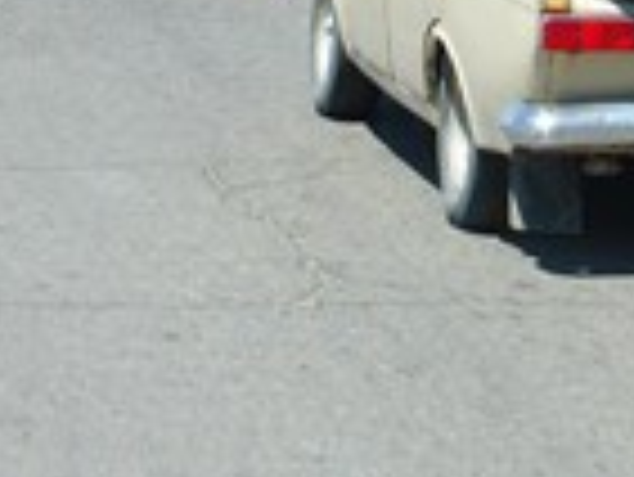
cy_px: -184
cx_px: 701
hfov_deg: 8.8
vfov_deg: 6.6
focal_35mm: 224
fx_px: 4106
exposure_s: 1/400
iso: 100
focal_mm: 14.2
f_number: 5.1
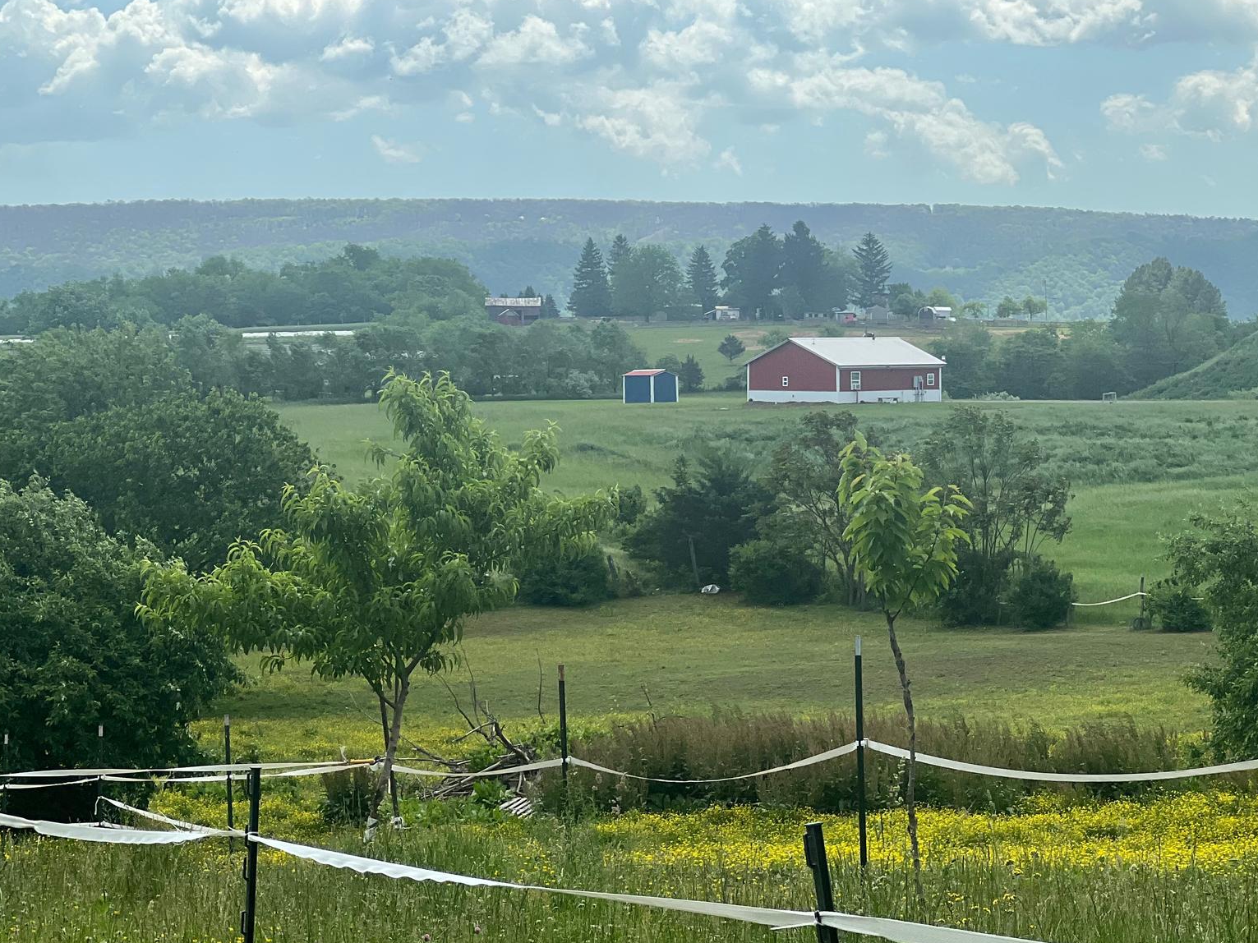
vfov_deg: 14.4
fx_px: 3743
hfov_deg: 19.1
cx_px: 652
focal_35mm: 103
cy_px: 477
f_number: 2.8
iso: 32
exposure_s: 1/847
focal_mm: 9
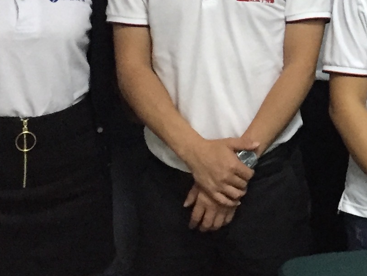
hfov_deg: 15.9
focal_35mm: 117
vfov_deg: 12.0
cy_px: -162
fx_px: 1241
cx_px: 489
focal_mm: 4.15
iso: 250
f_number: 2.2
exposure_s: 1/17
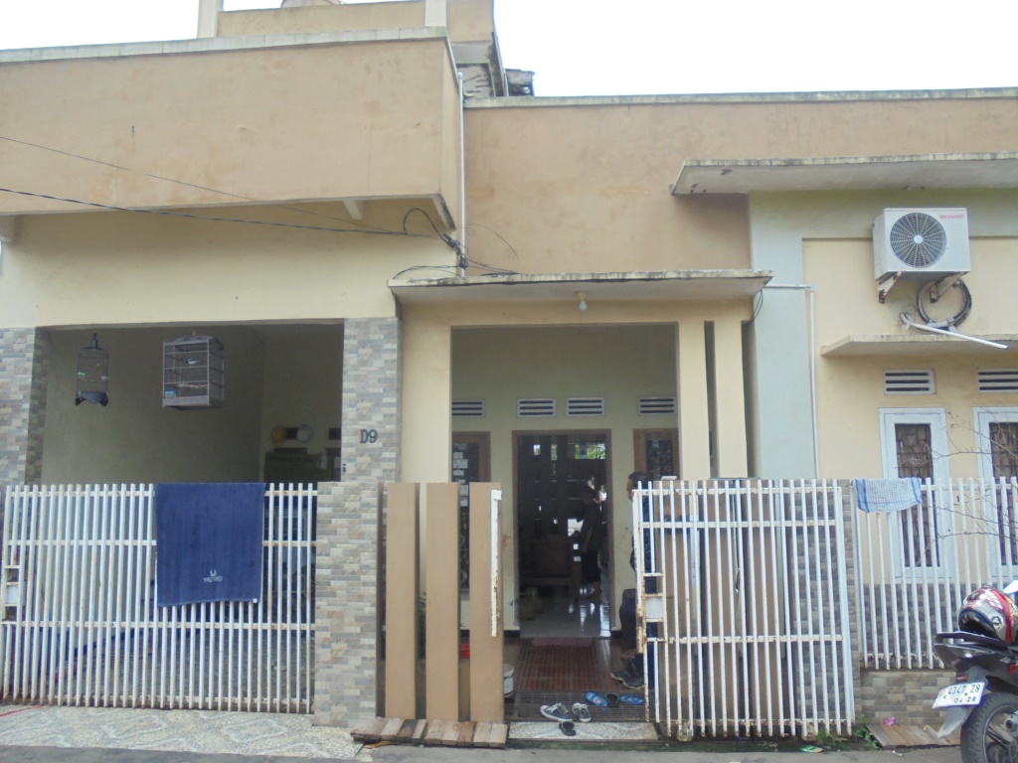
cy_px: 382
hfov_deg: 67.3
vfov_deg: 53.1
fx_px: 765
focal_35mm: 26
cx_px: 509
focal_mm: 4.6
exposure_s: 1/500
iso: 100
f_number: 3.5
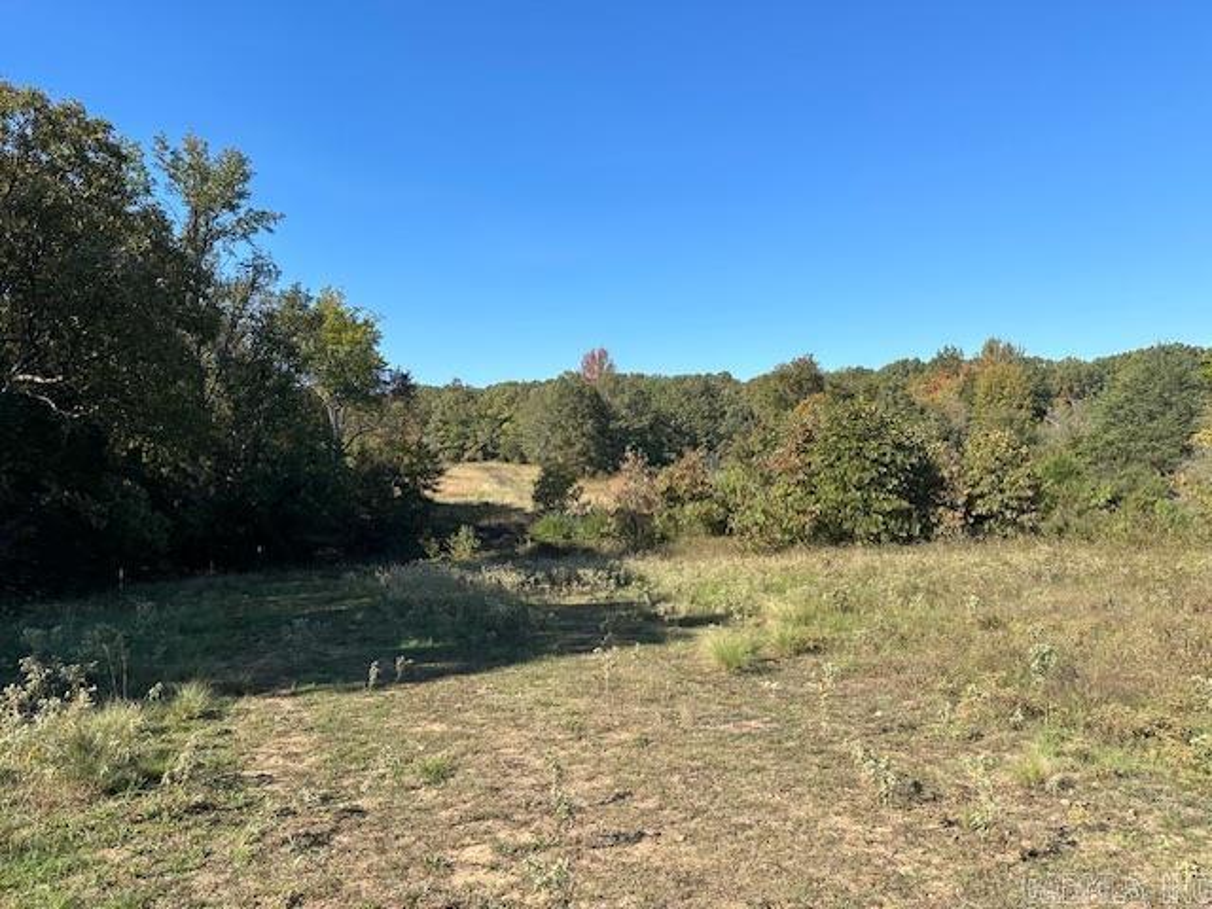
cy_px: 454
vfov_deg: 56.8
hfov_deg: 71.6
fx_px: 840
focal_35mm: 24
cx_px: 606
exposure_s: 1/2882
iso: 80
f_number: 1.78
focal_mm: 6.86
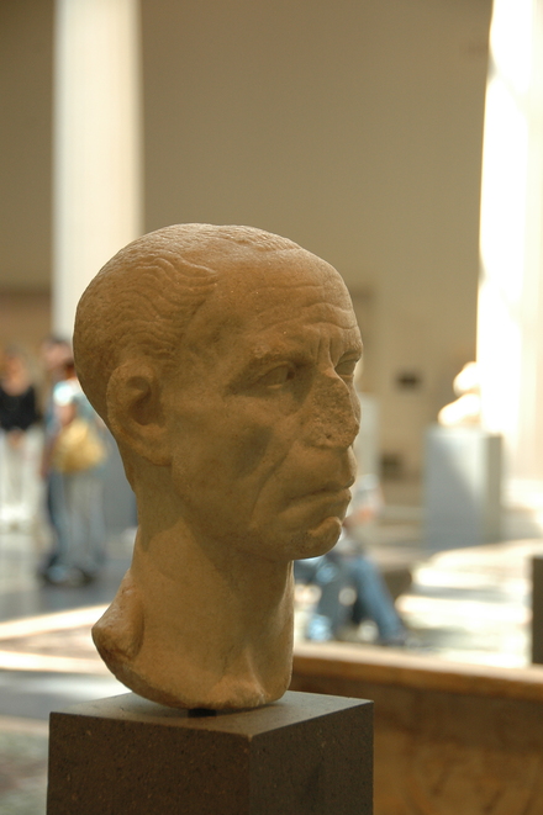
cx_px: 272
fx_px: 2208
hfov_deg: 14.0
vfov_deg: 20.9
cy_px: 408
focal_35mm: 98
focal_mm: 65
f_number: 5
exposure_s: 1/100
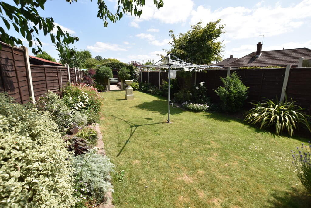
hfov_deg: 100.4
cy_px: 104
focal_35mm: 15
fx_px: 130
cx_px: 156
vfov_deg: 77.3
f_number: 7.1
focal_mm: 10
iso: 100
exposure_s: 1/200
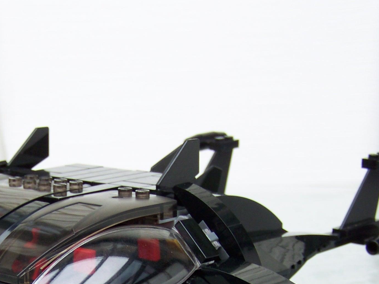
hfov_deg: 22.7
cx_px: 77
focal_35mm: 85
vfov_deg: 16.8
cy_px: 312
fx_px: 931
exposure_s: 1/100
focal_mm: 6.3
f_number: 2.8
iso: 64
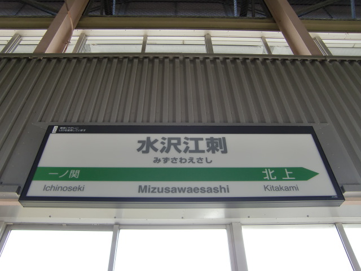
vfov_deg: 49.7
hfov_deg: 63.4
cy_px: 136
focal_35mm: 28
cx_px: 180
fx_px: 292
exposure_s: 1/200
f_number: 2.6
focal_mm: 4.9
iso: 64
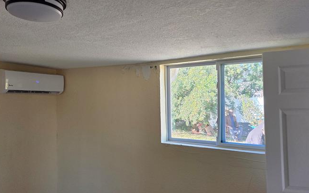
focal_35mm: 30
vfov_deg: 41.8
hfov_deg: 62.9
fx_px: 253
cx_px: 154
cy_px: 97
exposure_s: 1/180
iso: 125
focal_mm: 5.4
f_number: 1.8
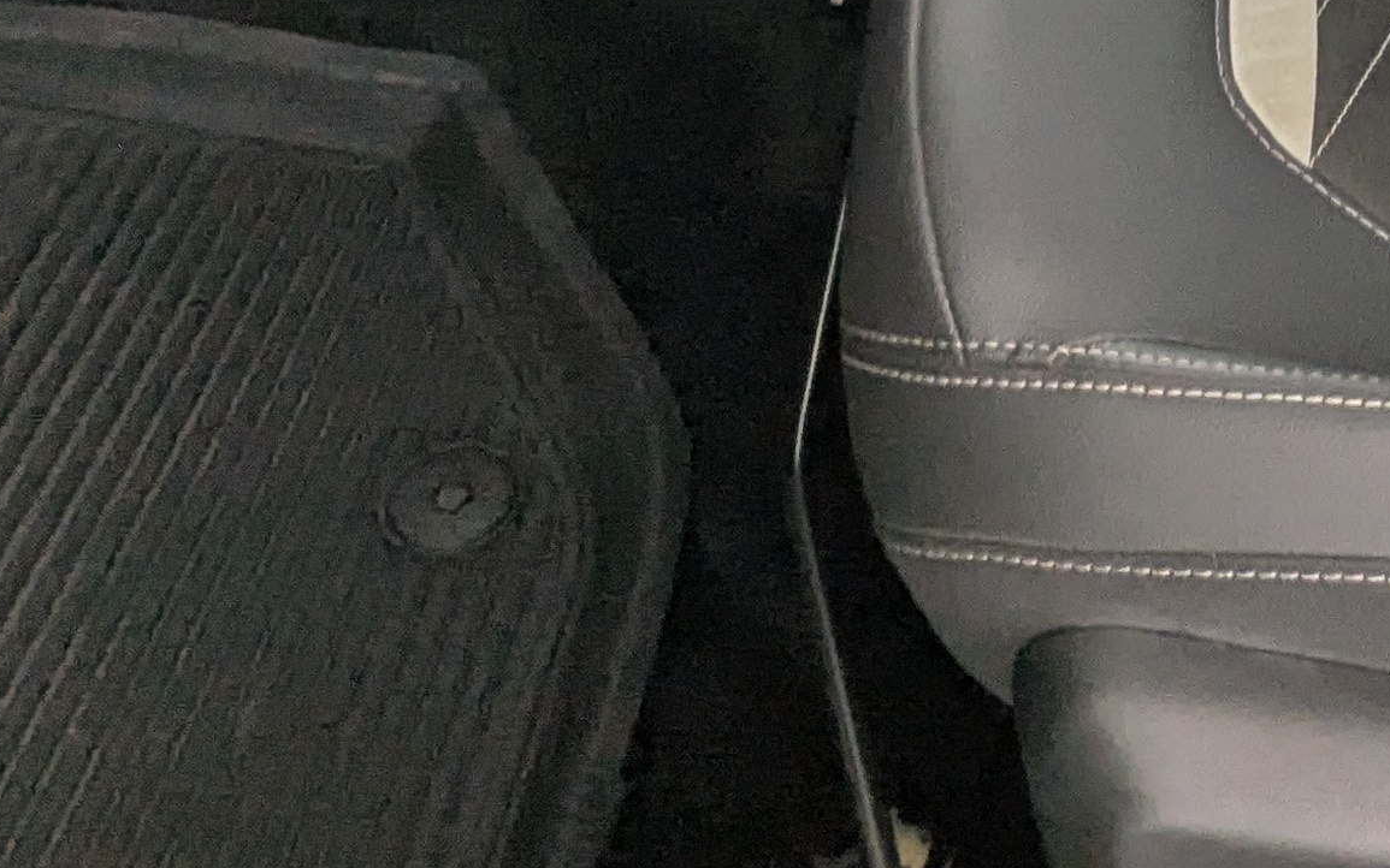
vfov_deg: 17.4
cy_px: -708
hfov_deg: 28.1
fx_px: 2273
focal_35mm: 60
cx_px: 1802
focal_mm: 2.35
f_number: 2.2
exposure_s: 1/63.7
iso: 66
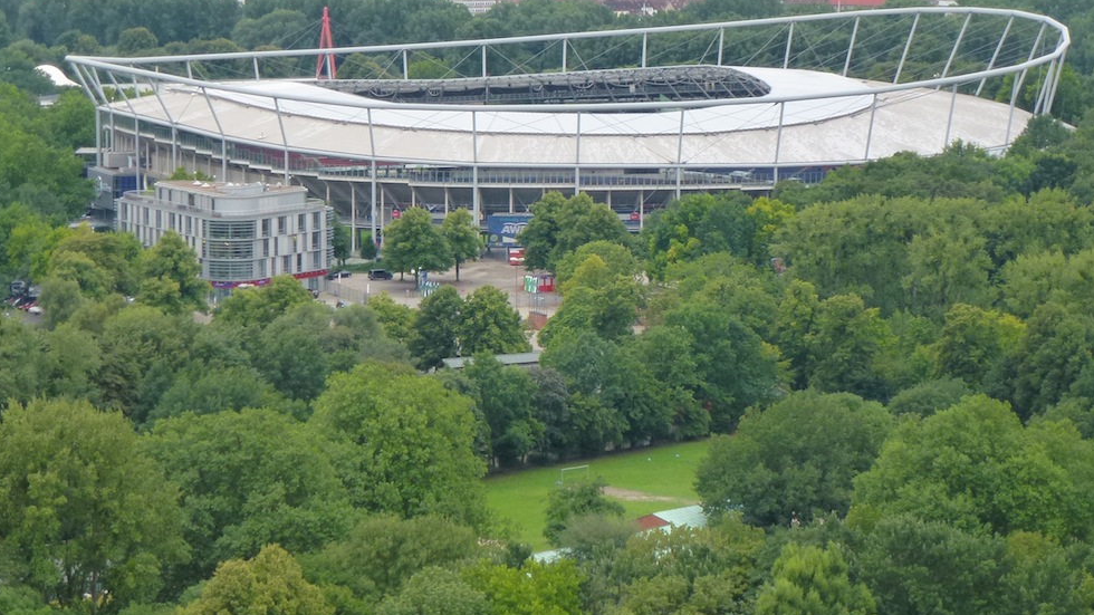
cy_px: 201
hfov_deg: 15.3
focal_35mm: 140
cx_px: 546
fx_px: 4061
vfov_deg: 8.7
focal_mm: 20.2
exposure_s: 1/80
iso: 250
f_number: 5.1
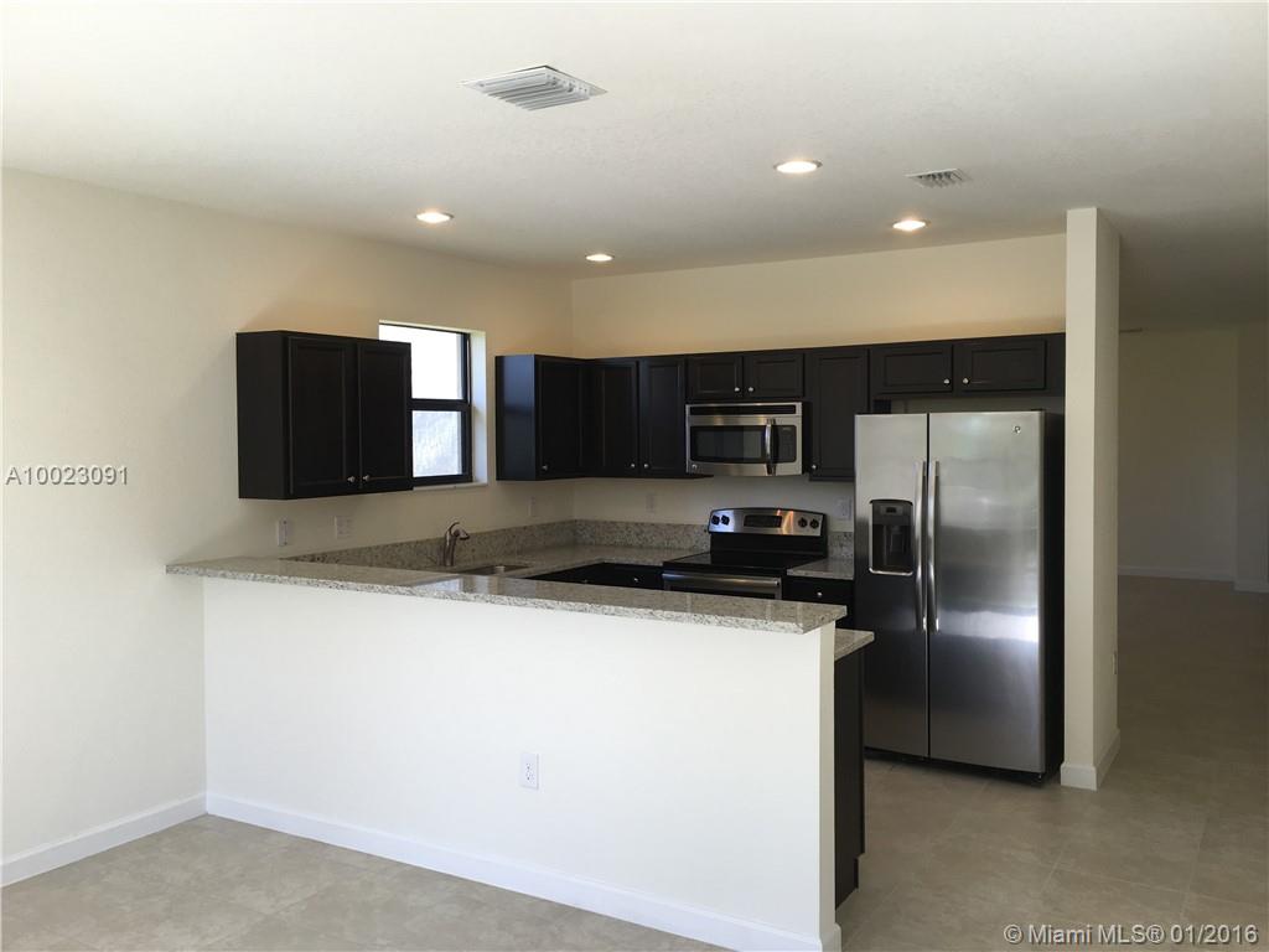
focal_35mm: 29
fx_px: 1063
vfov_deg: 48.2
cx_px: 634
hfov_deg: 61.7
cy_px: 476
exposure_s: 1/60
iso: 25
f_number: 2.2
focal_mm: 4.15
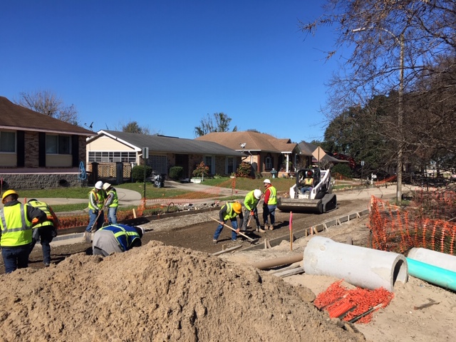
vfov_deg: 48.2
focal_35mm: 29
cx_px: 228
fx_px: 382
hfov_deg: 61.7
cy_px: 171
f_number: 2.2
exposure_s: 1/2079
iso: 25
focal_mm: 4.15
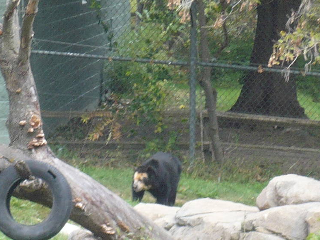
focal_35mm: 340
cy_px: 182
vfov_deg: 4.4
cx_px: 107
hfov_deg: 5.8
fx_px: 3143
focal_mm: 17.4
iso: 100
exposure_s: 1/80
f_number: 5
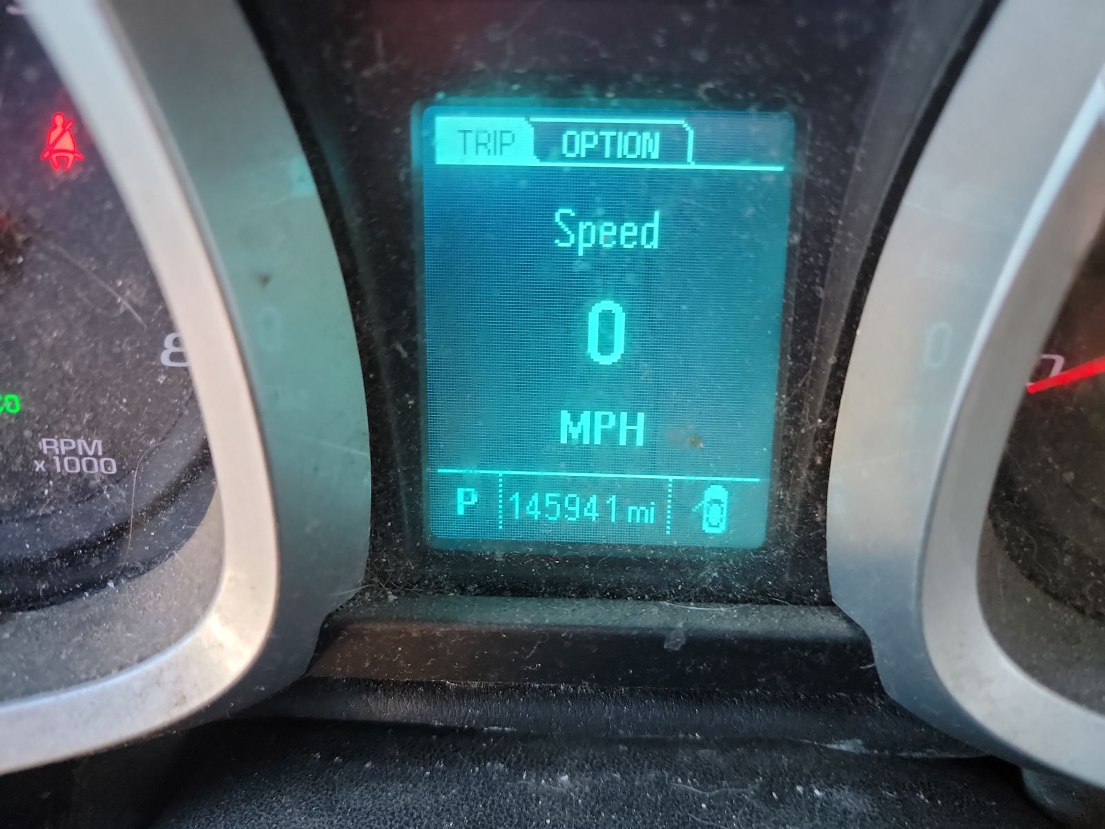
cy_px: 414
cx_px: 552
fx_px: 766
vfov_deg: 56.8
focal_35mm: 24
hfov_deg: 71.6
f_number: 1.8
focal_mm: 6.7
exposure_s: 1/59
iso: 839
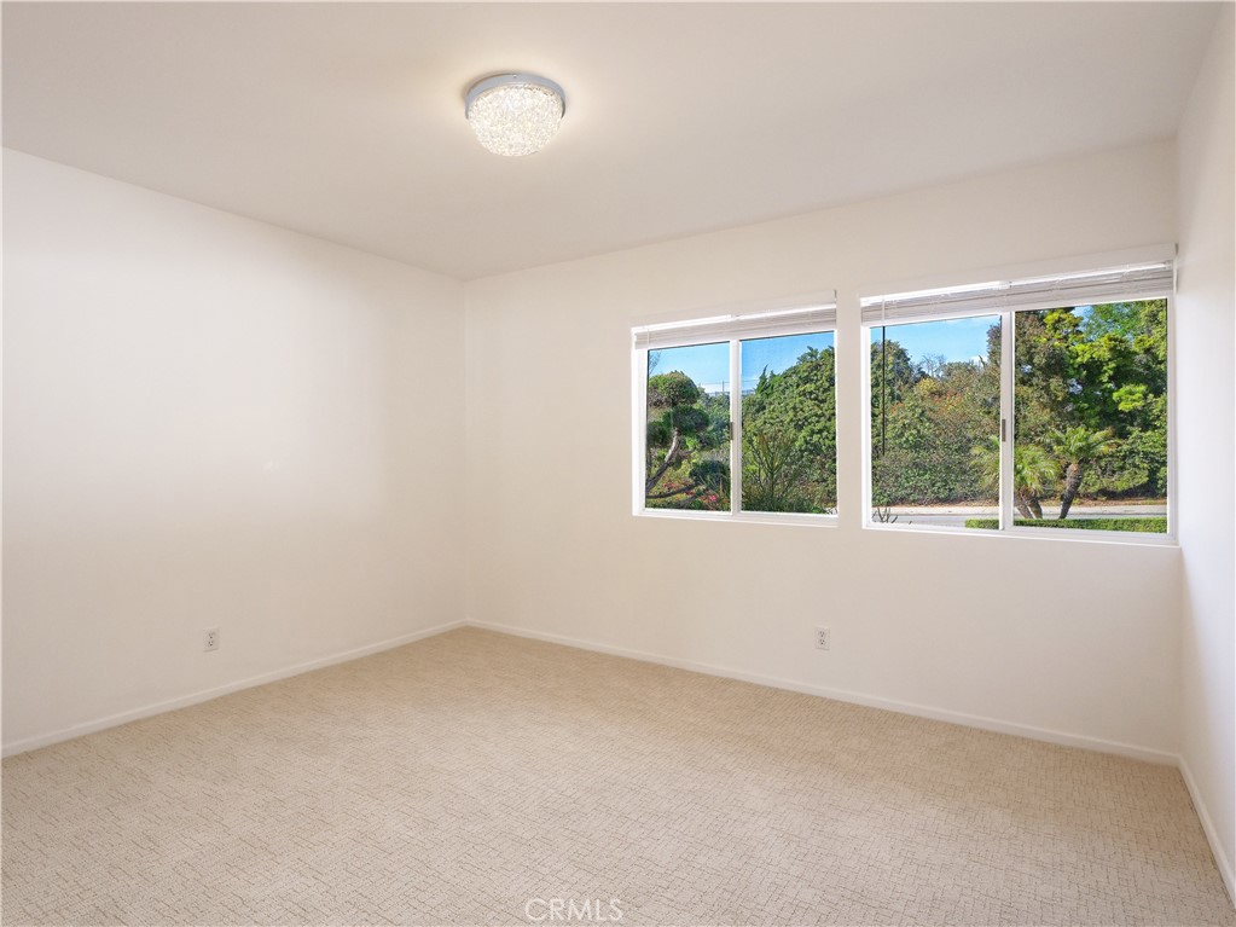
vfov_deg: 71.6
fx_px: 643
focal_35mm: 18
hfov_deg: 87.8
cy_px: 464
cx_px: 618
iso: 1000
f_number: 8
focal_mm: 9
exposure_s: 1/60
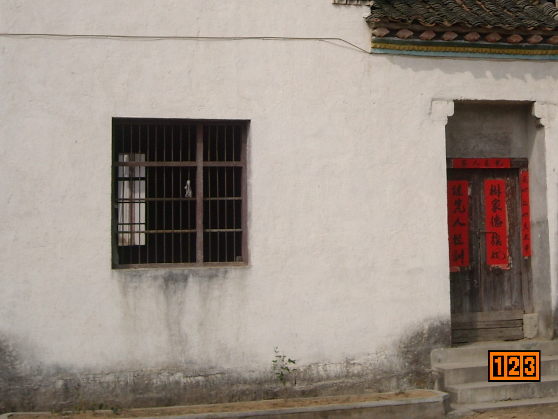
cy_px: 30
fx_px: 1144
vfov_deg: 20.2
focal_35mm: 71
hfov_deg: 27.1
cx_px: 407
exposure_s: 1/438
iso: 64
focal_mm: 5.7
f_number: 5.6
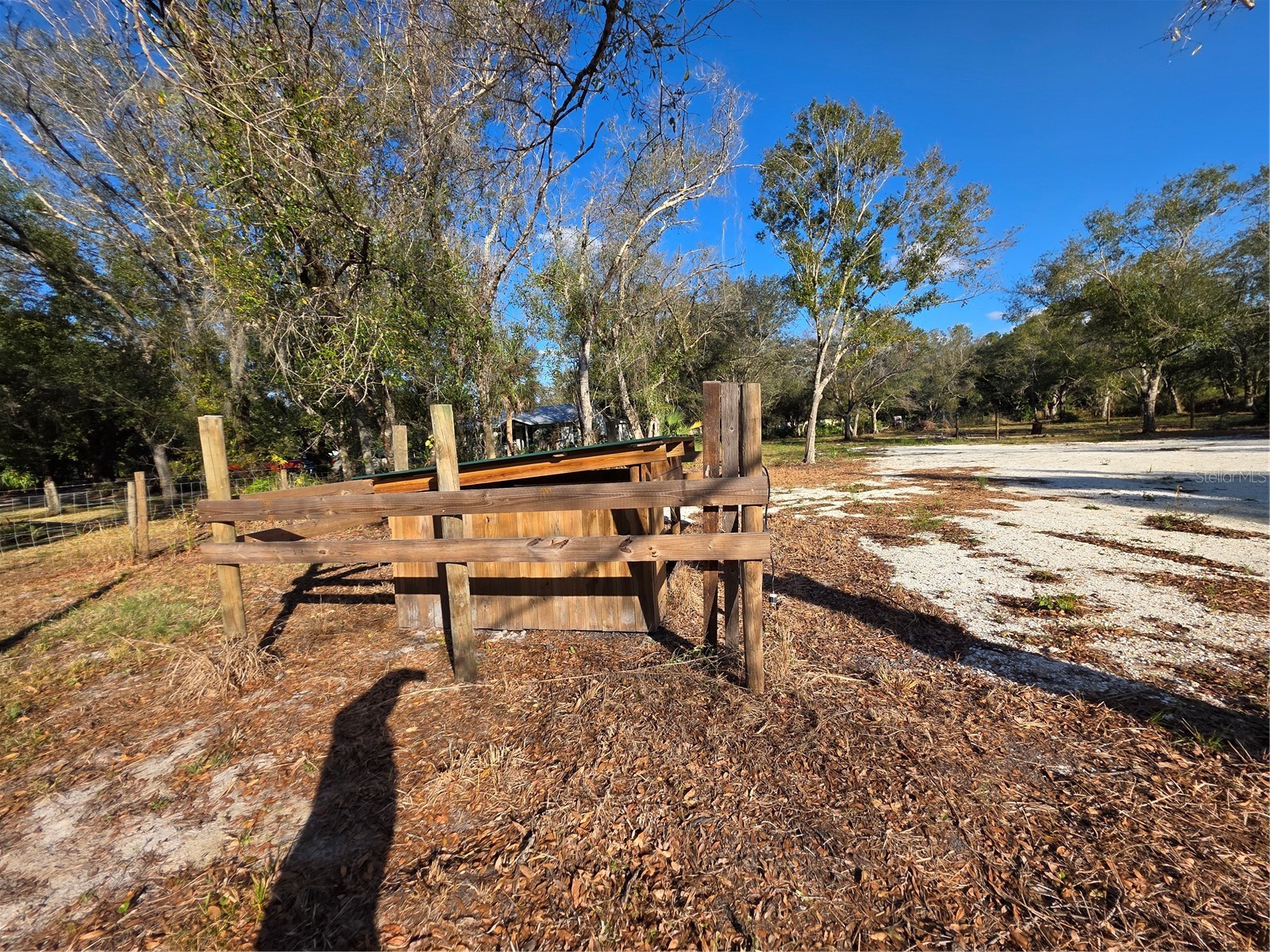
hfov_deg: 106.2
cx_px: 635
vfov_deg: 89.9
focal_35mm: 13
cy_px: 476
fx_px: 477
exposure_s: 1/1542
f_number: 1.9
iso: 40
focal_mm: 2.2
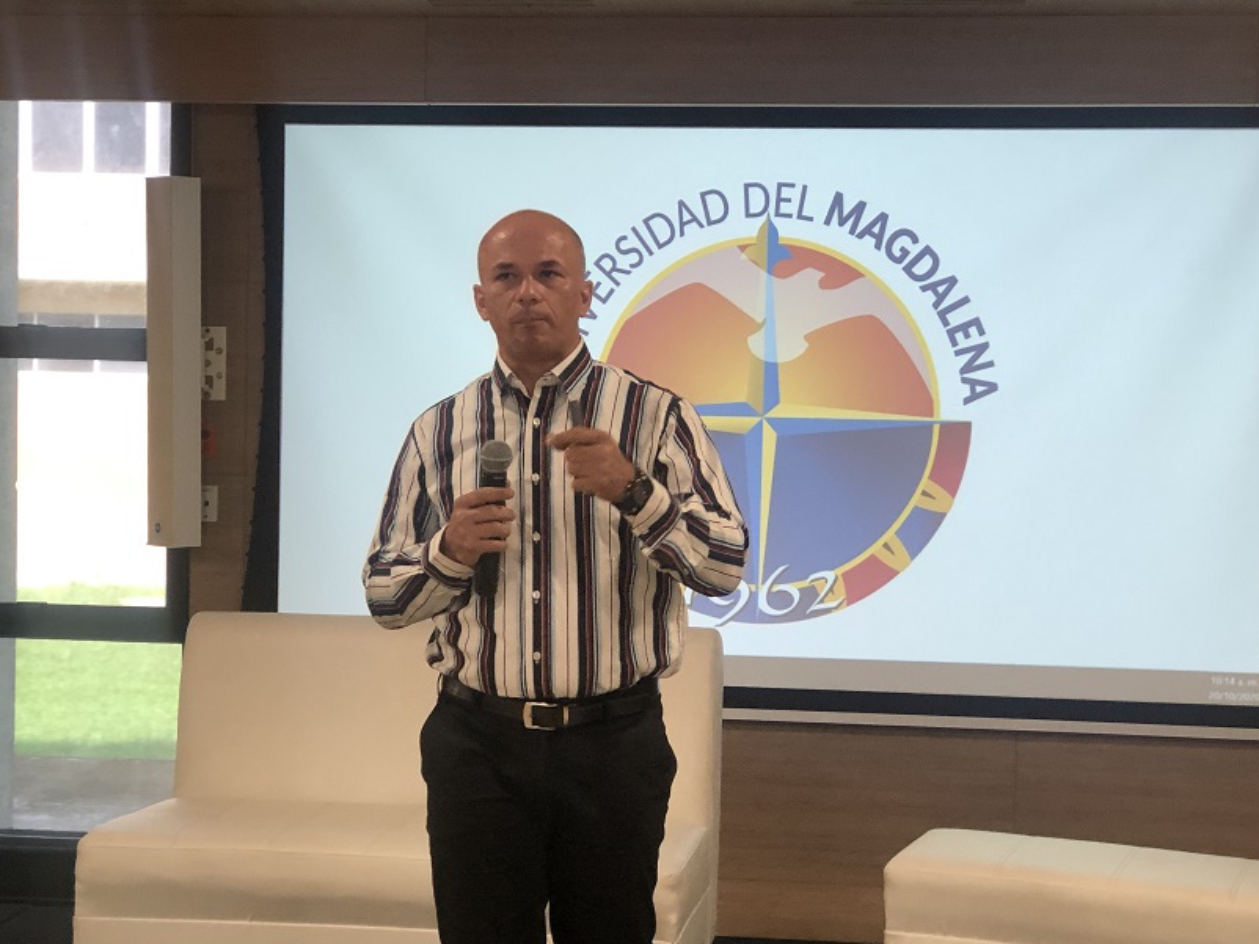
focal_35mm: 64
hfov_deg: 30.3
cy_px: 511
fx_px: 2327
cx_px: 631
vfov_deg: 22.9
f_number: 2.8
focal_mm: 6.6
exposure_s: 1/30
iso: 64
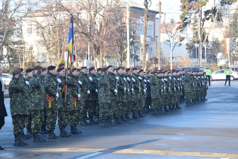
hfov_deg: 20.6
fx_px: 654
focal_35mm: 99
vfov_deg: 13.8
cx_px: 119
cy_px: 80
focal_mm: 66
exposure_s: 1/160
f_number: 8
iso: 320
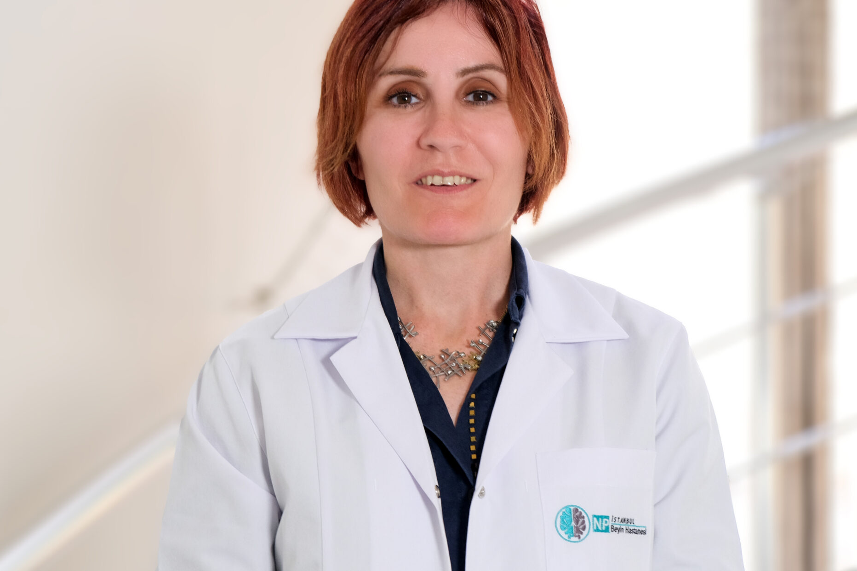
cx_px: 449
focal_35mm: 92
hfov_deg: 22.1
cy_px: 293
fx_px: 2190
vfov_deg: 14.9
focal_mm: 44.4
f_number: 4
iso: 1000
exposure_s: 1/50
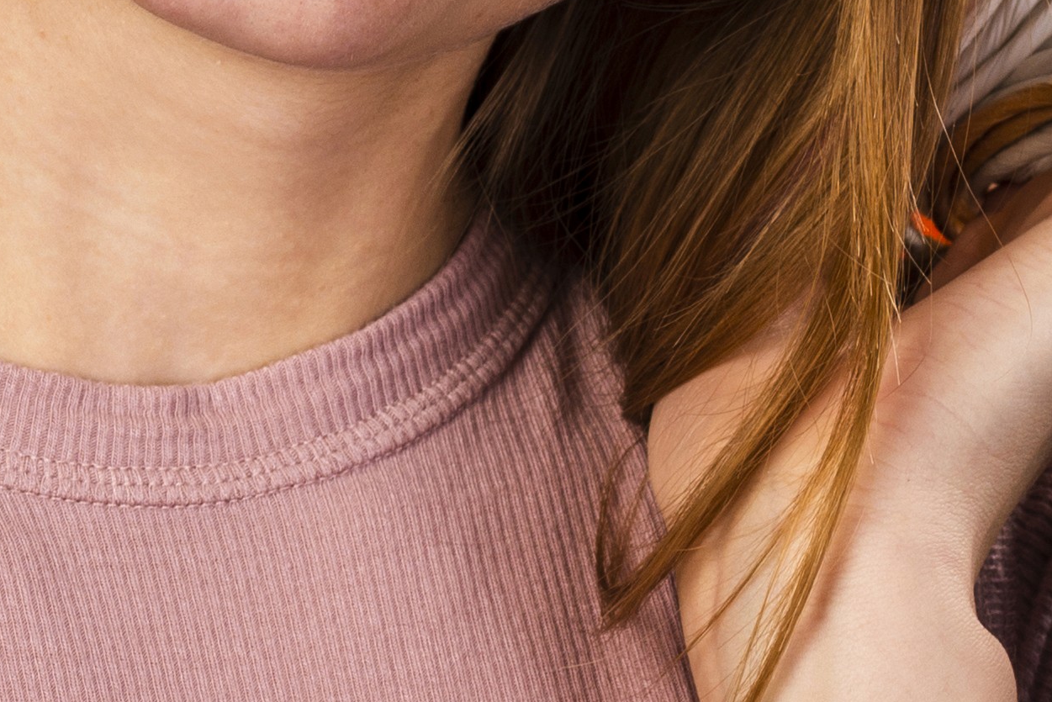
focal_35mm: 500
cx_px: -320
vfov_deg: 2.8
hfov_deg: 4.1
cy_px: 187
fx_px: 14615
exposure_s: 1/160
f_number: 8
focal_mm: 85
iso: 100
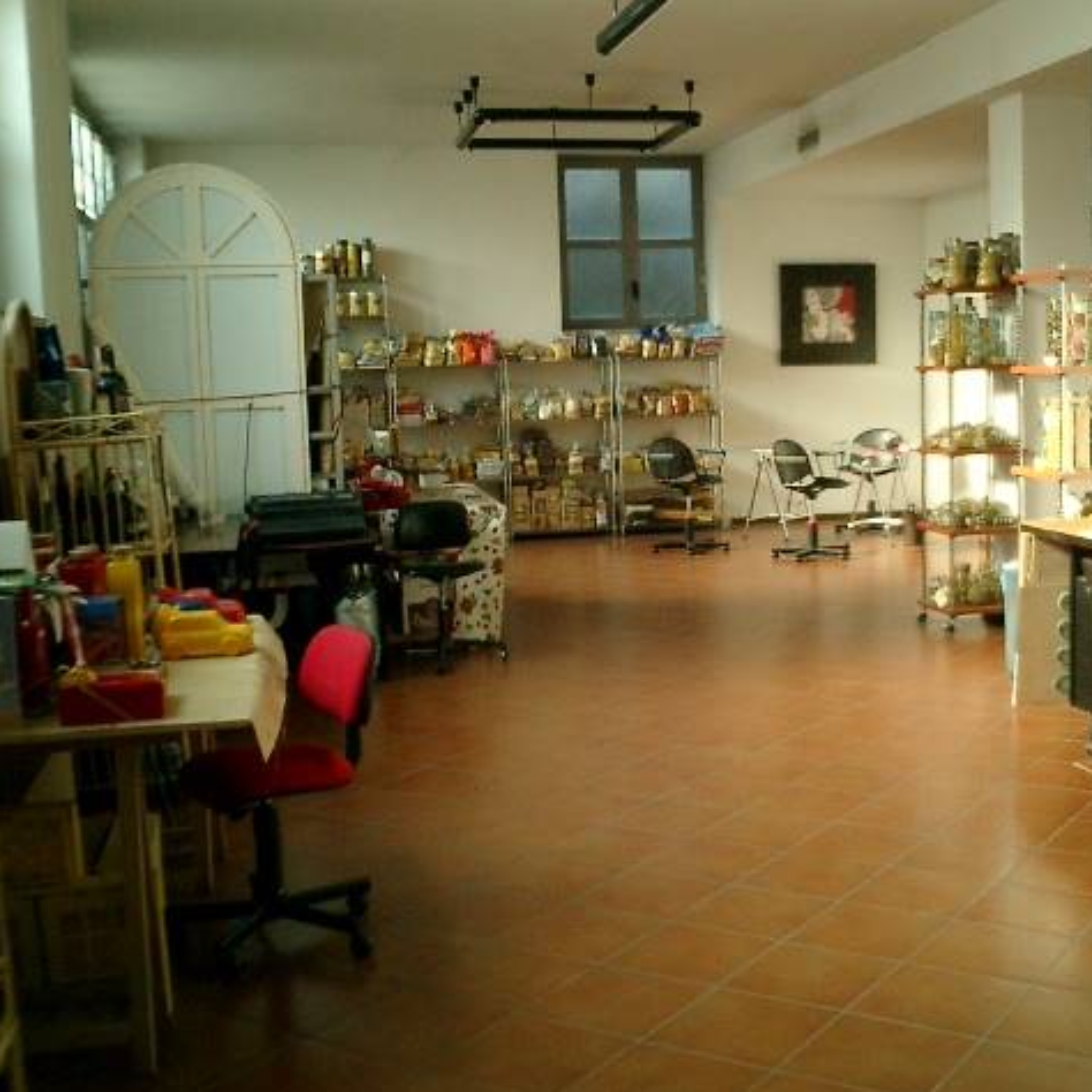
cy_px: 551
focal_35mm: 43
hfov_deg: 38.7
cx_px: 733
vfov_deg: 39.2
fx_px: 1535
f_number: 3.2
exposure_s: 1/40
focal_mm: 7.5
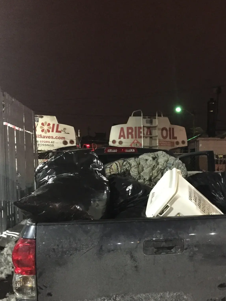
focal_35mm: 39
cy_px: 195
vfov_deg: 47.3
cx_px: 145
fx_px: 340
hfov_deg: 36.5
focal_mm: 4.15
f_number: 2.2
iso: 320
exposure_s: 1/15
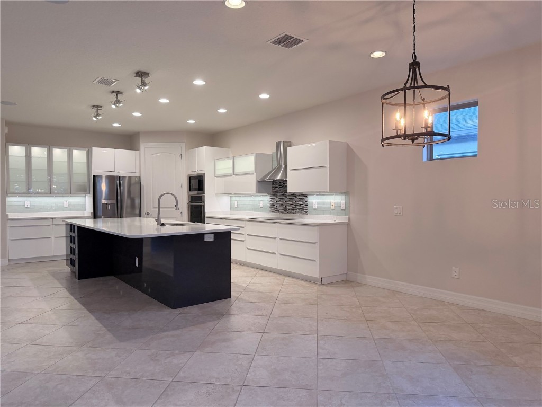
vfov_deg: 56.8
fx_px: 376
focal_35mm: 24
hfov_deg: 71.6
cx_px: 271
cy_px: 204
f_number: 1.78
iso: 200
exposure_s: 1/188
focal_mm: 6.76
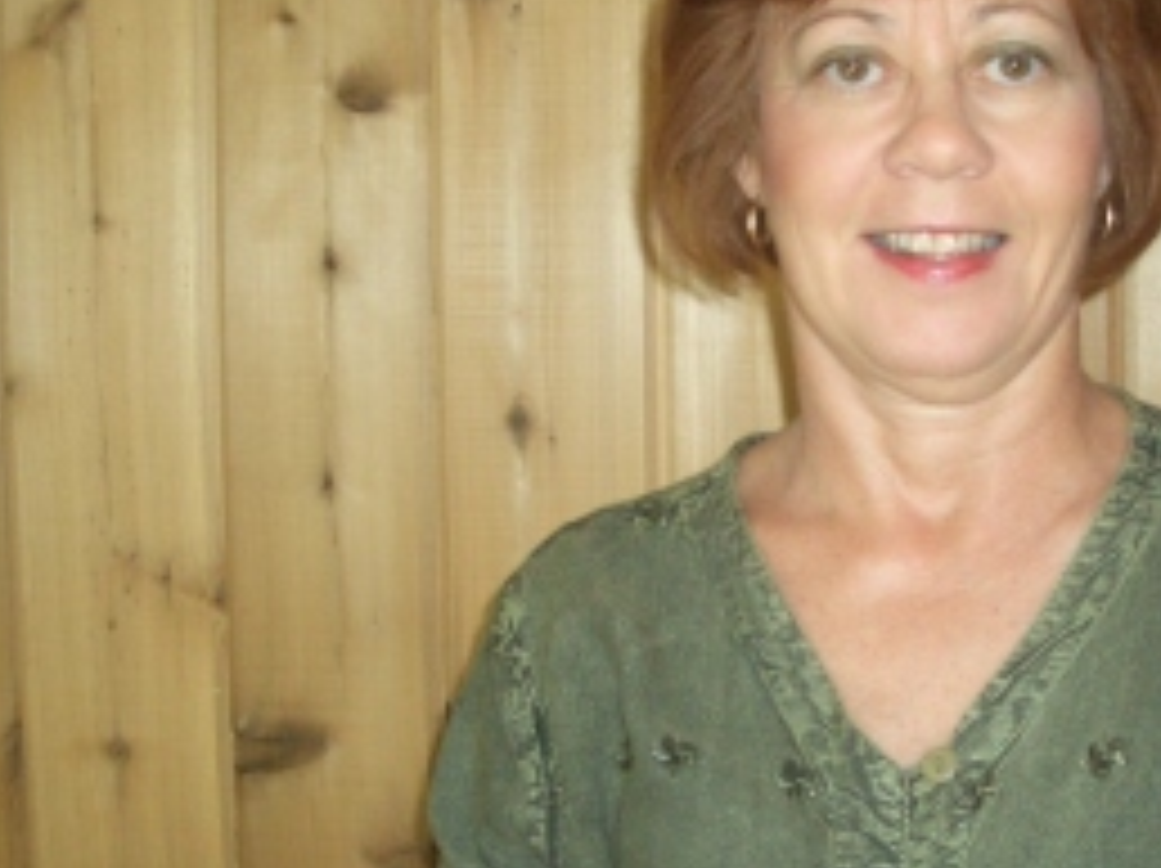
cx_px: 824
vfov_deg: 24.0
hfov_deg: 31.3
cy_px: 447
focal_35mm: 61
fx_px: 2044
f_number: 2.6
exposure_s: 1/125
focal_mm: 5.8
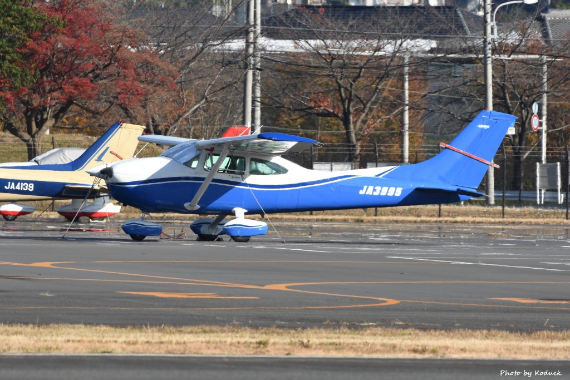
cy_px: 190
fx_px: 10451
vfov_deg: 2.1
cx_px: 285
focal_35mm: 660
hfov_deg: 3.1
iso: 400
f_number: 8
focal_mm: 440
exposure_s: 1/800
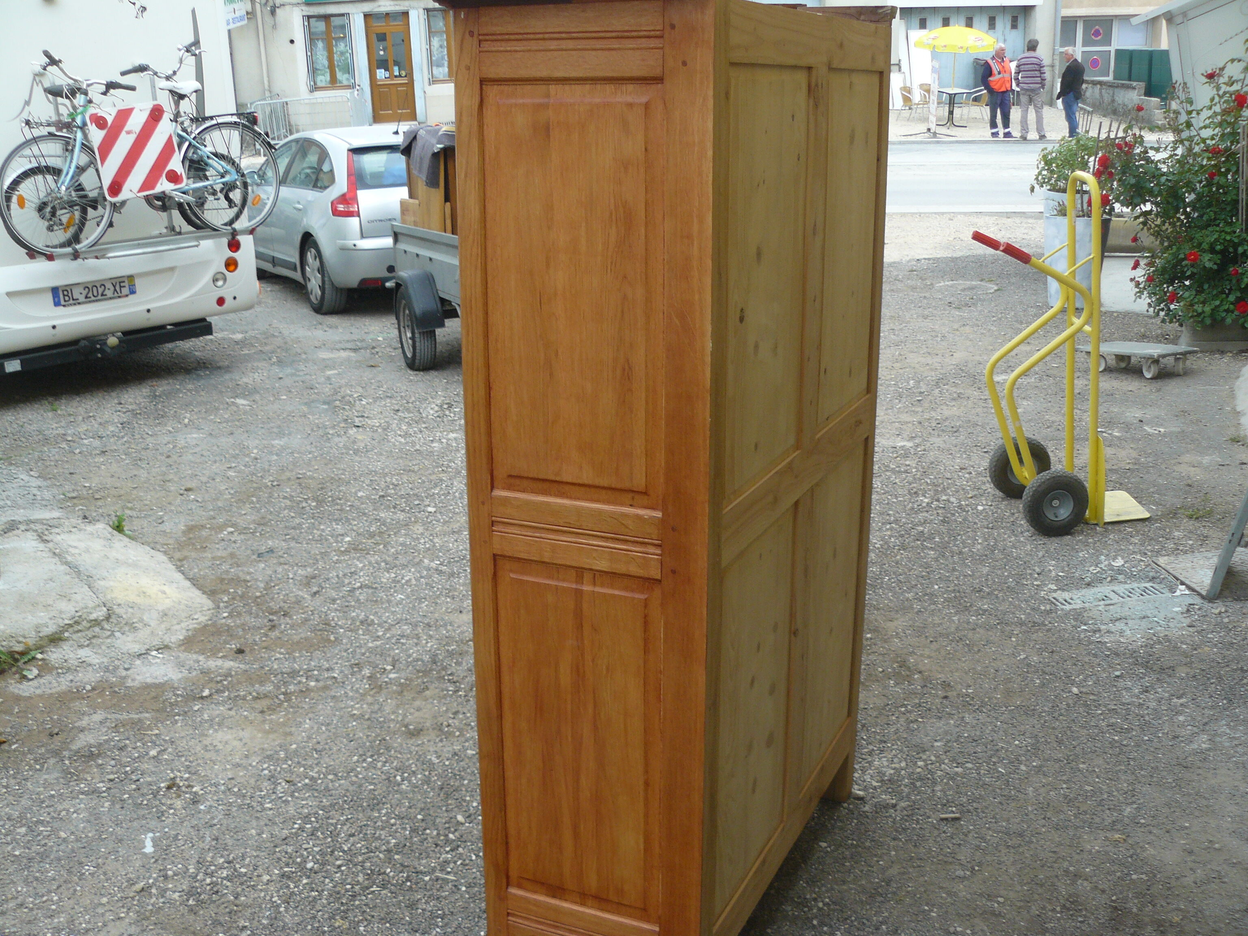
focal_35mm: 36
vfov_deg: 39.7
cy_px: 468
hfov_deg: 51.4
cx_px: 624
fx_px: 1298
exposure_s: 1/100
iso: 100
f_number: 3.2
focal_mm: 6
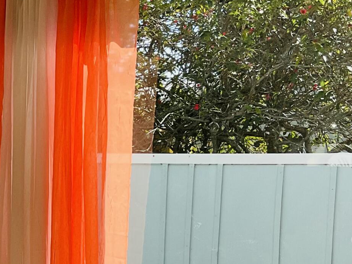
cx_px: -19
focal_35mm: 94
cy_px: 264
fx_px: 956
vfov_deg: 15.4
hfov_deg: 20.1
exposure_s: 1/1412
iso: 16
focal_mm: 3
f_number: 1.8
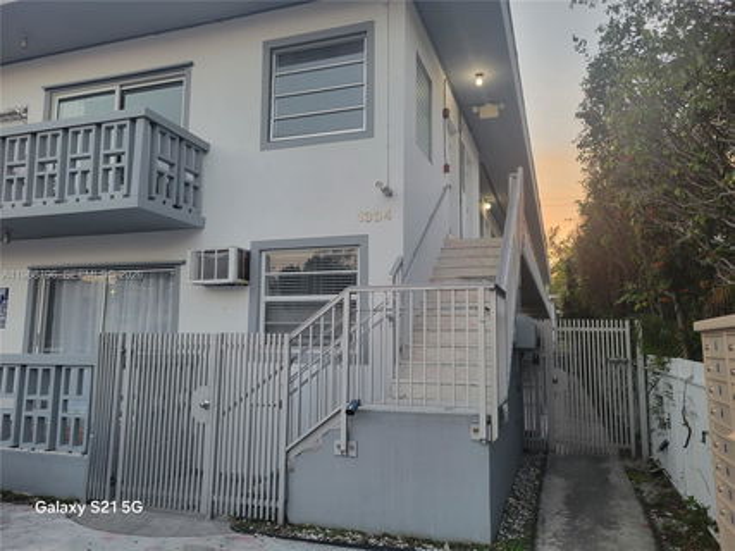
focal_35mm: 26
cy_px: 276
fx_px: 552
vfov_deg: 53.0
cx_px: 368
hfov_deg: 67.3
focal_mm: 5.4
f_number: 1.8
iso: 80
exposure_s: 1/120
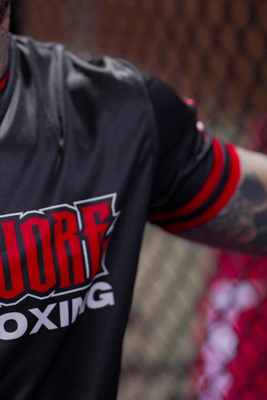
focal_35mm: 128
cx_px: 71
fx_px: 1424
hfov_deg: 10.7
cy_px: 74
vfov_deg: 15.9
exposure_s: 1/160
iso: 200
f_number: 1.2
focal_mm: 50
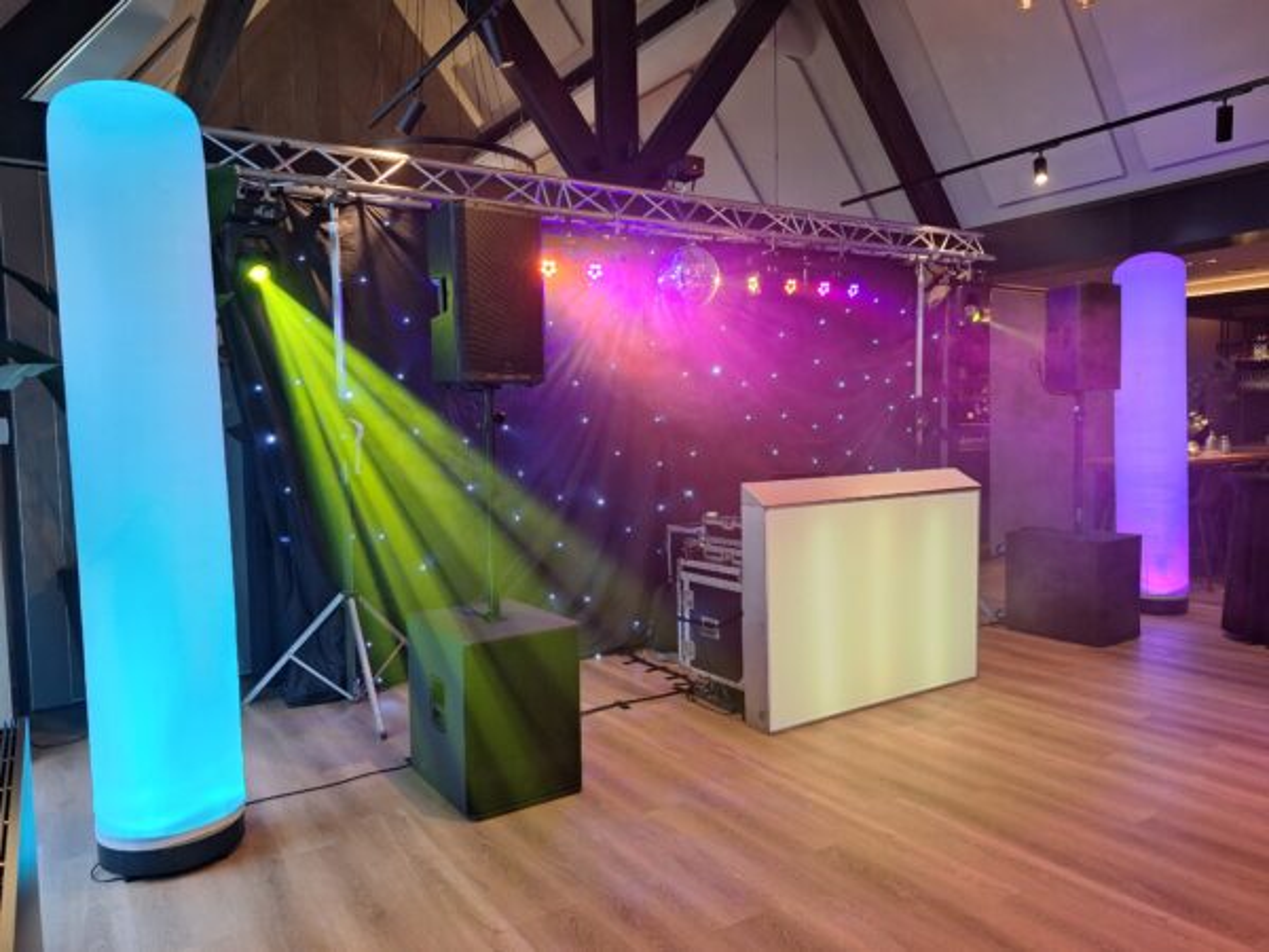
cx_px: 634
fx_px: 843
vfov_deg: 58.9
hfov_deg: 73.9
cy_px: 476
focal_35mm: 23
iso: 320
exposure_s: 1/33
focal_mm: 5.54
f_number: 1.8
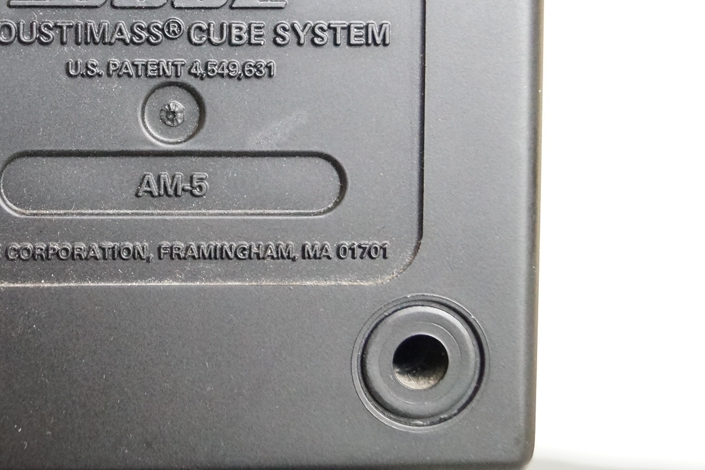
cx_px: 188
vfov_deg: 18.7
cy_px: 85
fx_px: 1410
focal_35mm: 72
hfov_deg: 27.7
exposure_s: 1/60
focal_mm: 26
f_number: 4
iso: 2500
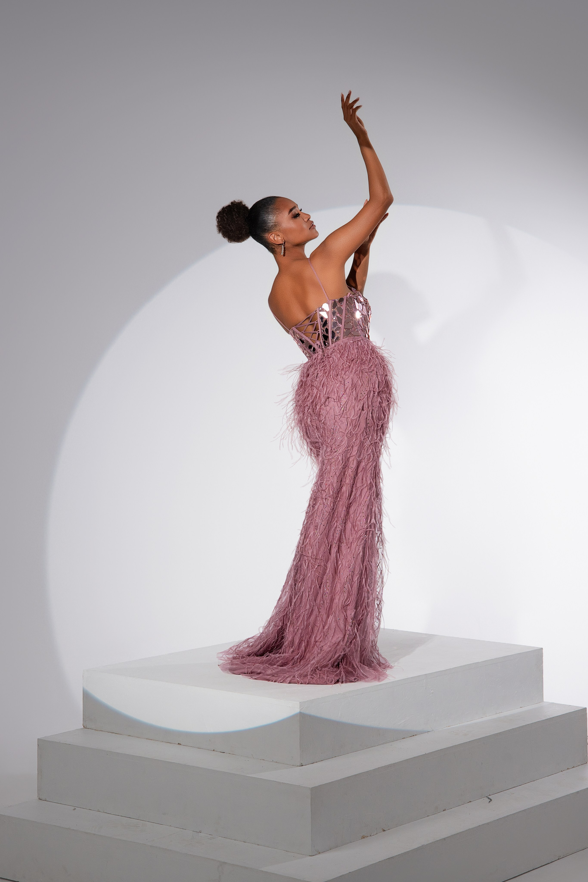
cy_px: 441
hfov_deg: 20.1
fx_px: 1656
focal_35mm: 68
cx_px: 294
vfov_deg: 29.8
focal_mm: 67.6
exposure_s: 1/200
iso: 1000
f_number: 8
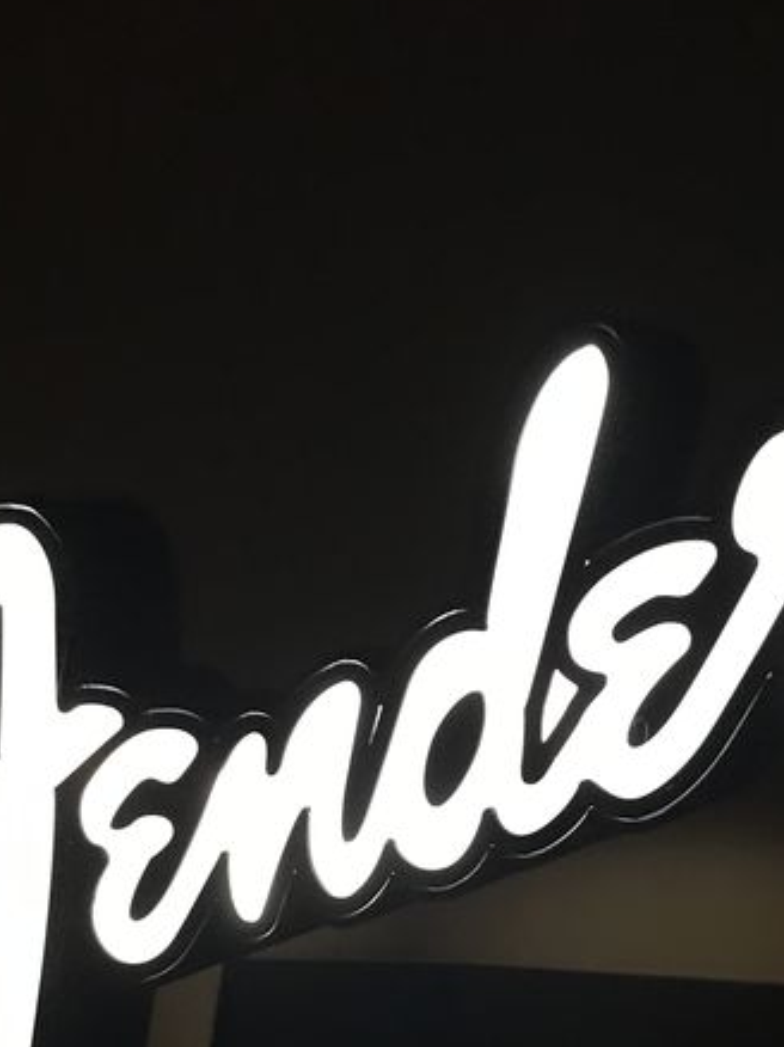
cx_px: 483
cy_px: 889
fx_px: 1935
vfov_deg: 29.3
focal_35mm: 64
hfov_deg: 22.9
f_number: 1.8
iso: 80
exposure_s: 1/8
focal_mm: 3.99
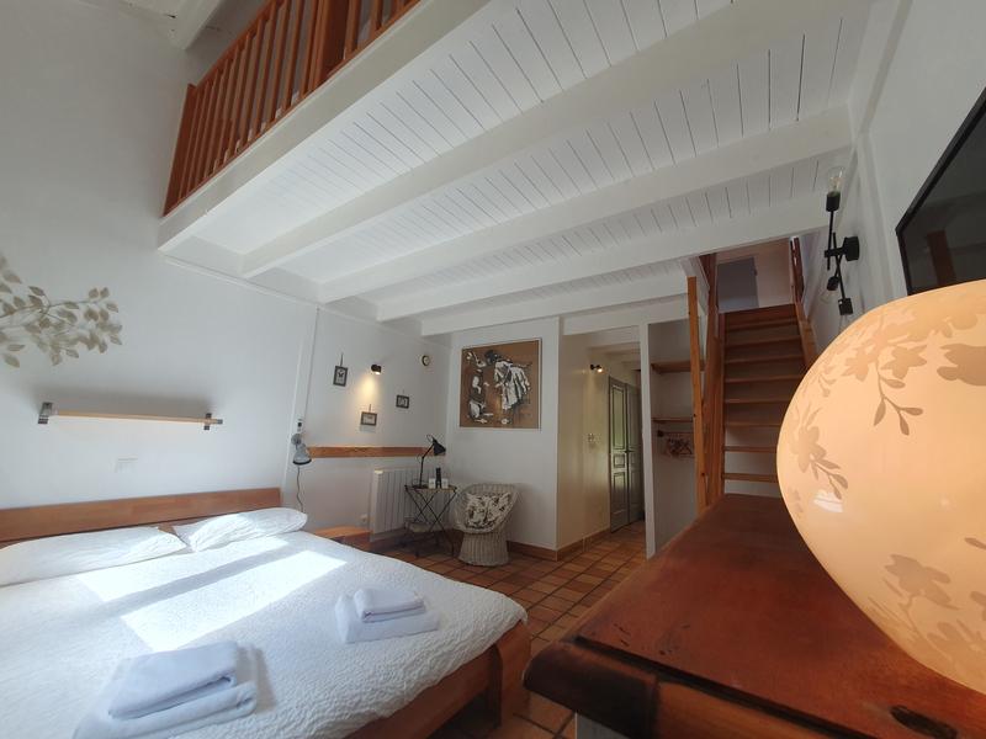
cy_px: 370
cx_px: 493
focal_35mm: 13
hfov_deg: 106.2
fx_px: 370
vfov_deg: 89.9
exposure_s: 1/100
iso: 64
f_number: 2.2
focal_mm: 1.8
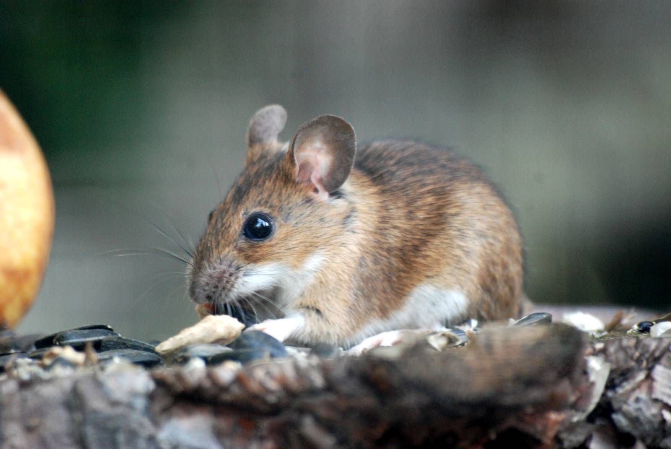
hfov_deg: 4.6
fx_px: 8397
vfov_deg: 3.1
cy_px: 224
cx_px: 336
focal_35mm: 450
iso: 1000
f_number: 5.6
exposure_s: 1/80
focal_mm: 300
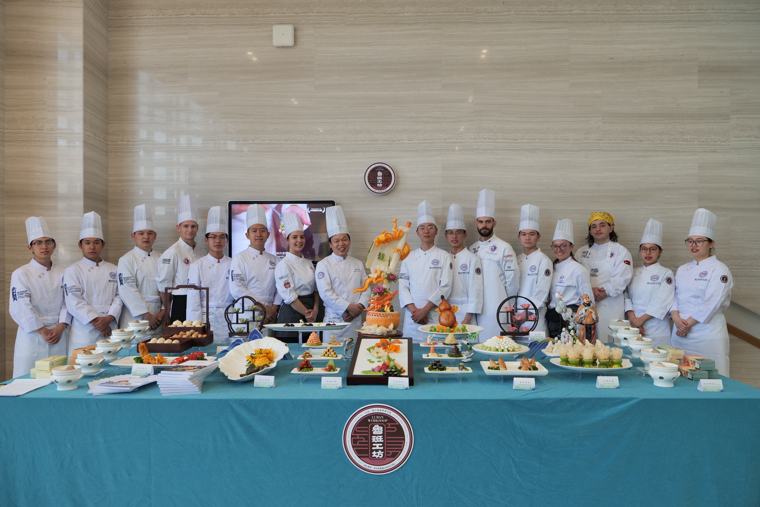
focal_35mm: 24
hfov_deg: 73.7
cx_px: 380
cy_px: 254
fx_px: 507
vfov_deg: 53.1
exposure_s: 1/125
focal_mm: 24
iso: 800
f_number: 3.5
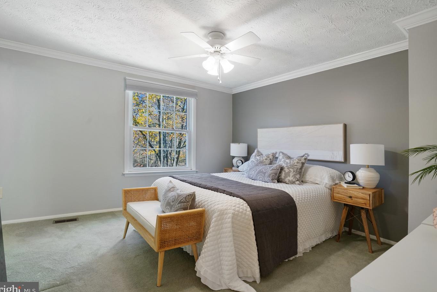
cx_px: 220
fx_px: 206
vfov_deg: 70.4
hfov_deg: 93.3
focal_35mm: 17
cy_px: 143
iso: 1250
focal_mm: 16
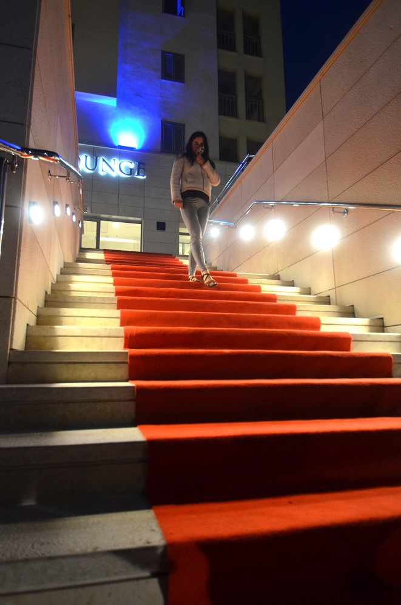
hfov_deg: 59.2
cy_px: 302
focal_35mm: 21
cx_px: 200
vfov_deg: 81.3
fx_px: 353
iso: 1600
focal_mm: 14
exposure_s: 1/30
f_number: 4
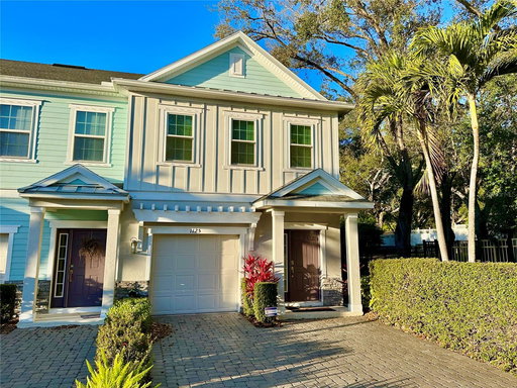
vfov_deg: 56.8
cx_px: 258
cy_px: 194
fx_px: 358
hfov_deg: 71.6
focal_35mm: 24
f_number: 1.78
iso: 80
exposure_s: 1/2203
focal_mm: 6.86
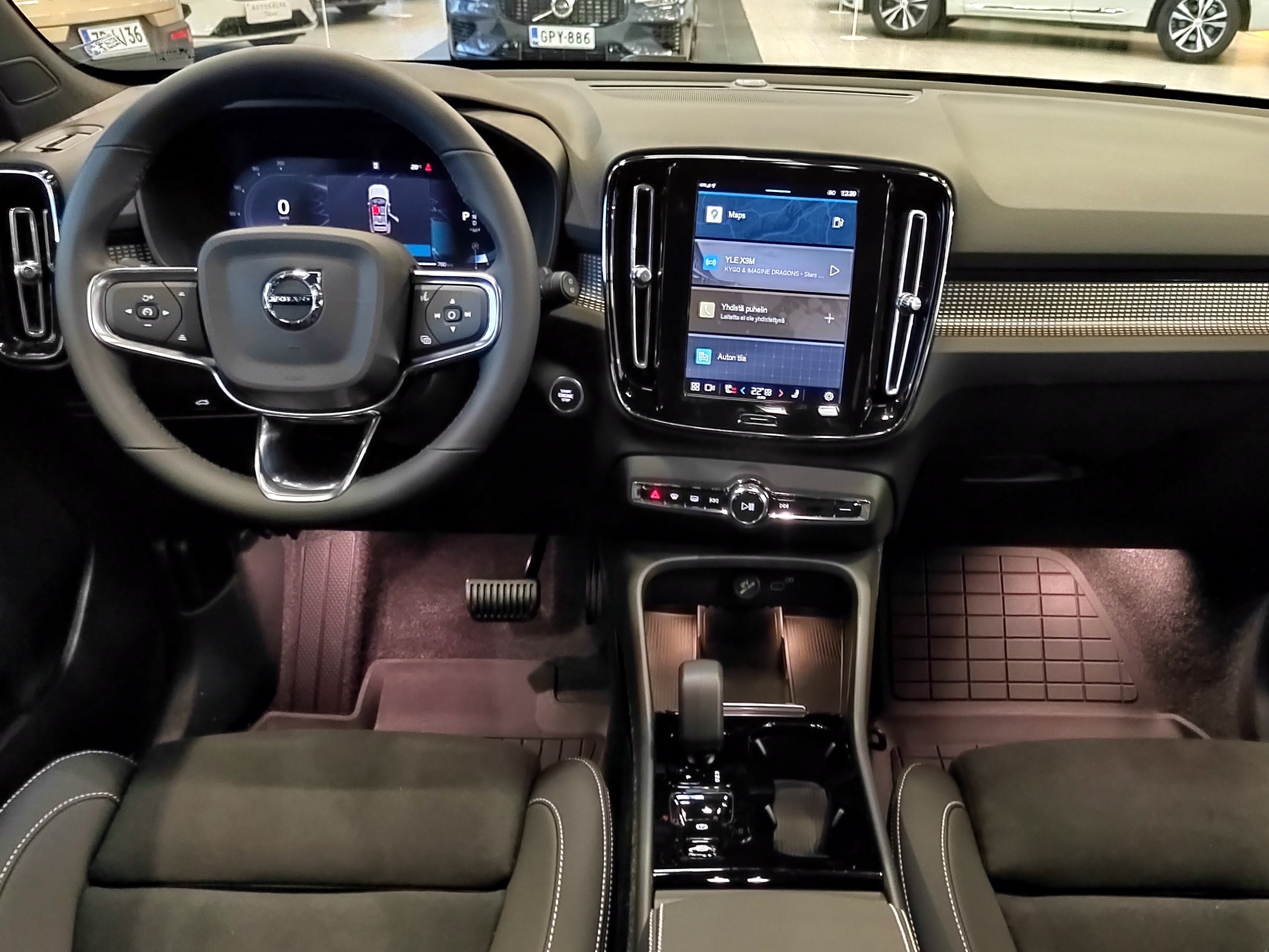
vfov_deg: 41.6
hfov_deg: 53.8
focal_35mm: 34
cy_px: 563
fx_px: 1246
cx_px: 708
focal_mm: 5.52
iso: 4680
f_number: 1.9
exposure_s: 1/25
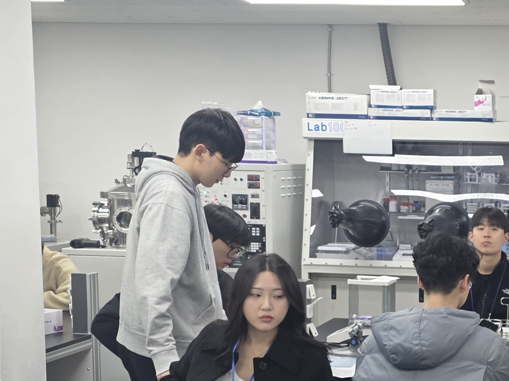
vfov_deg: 19.9
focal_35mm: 73
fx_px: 1073
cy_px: 323
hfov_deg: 25.6
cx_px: 490
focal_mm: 6.3
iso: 125
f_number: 1.7
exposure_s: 1/180
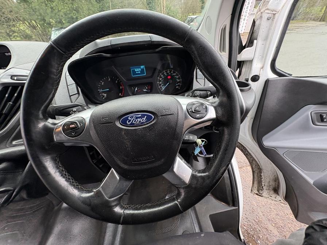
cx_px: 164
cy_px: 122
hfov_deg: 102.1
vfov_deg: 85.7
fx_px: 132
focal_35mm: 14
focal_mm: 2.22
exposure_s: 1/99
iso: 125
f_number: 2.2
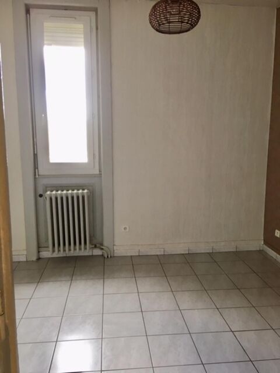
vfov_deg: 61.7
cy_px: 186
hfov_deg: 48.2
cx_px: 140
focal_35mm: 29
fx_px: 313
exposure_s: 1/33
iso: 64
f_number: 2.2
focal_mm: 4.15
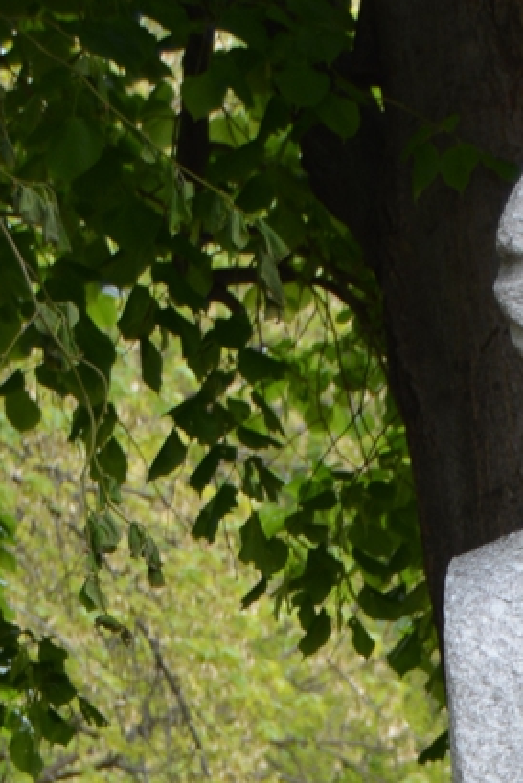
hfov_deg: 6.9
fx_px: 4286
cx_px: 856
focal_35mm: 197
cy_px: 1437
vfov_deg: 9.9
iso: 200
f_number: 7.1
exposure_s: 1/200
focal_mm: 35
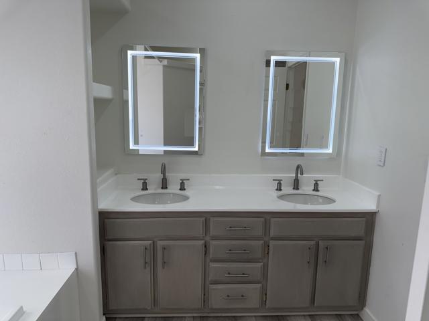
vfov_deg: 56.8
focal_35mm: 24
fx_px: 297
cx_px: 214
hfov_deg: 71.6
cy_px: 160
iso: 64
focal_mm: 6.76
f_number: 1.78
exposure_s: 1/176
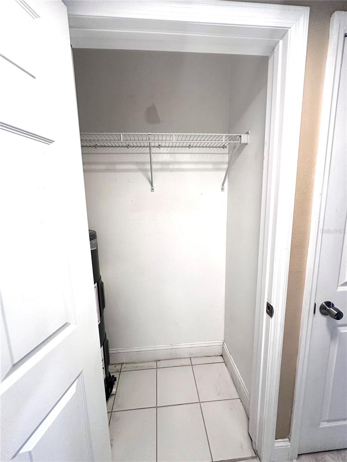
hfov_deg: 85.7
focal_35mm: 14
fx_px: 187
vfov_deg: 102.1
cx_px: 174
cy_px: 231
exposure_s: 1/120
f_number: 2.2
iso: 200
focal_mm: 2.22
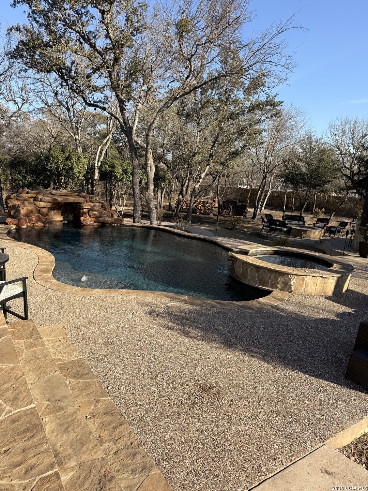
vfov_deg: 71.6
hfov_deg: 56.8
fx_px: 340
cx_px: 184
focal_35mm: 24
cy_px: 246
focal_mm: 6.76
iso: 80
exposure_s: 1/2445
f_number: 1.78
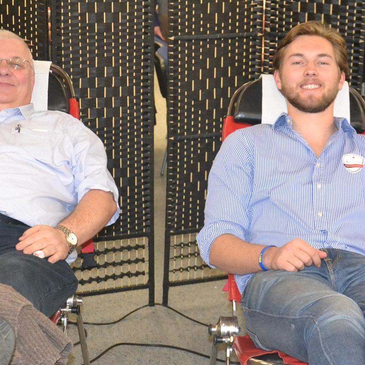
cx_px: 201
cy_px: 150
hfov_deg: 19.5
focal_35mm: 89
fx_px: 1062
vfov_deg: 19.5
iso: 3200
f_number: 4.2
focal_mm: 30
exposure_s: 1/60
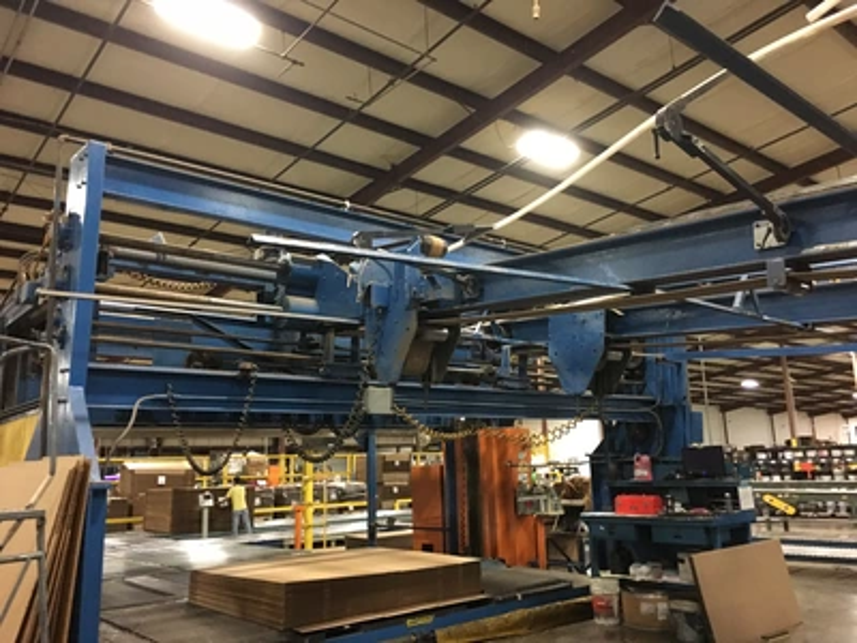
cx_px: 428
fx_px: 718
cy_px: 322
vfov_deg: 48.2
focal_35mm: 29
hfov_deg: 61.7
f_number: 2.2
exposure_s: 1/4
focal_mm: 4.15
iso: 80
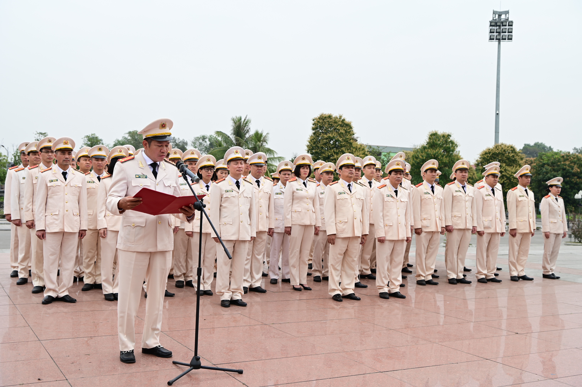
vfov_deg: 33.4
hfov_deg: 48.5
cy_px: 194
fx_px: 646
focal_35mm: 40
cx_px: 291
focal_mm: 40
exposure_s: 1/200
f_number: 7.1
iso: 100
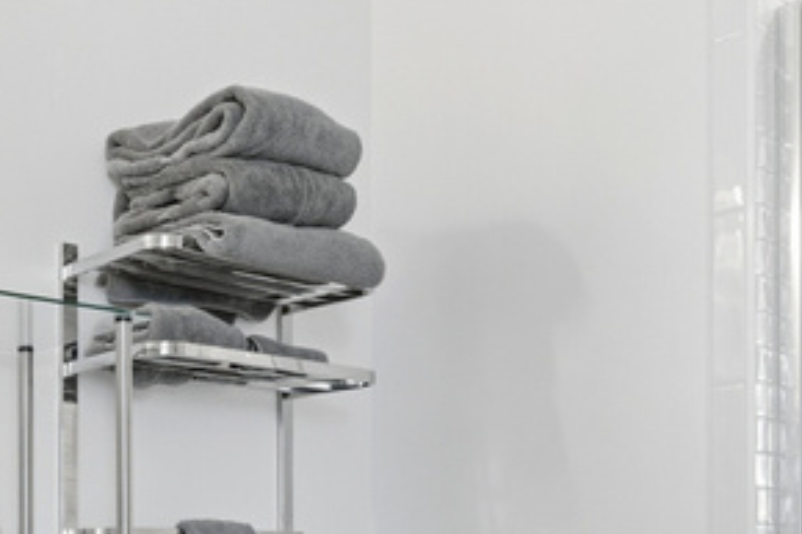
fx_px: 1188
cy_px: 593
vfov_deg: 23.7
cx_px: 69
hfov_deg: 35.0
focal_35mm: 53
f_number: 8
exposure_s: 1/400
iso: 500
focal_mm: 15.1
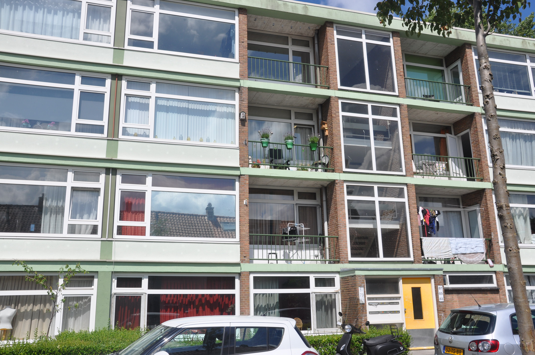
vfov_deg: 39.9
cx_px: 268
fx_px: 490
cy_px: 178
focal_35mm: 33
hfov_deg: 57.3
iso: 200
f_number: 10
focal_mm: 22
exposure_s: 1/400
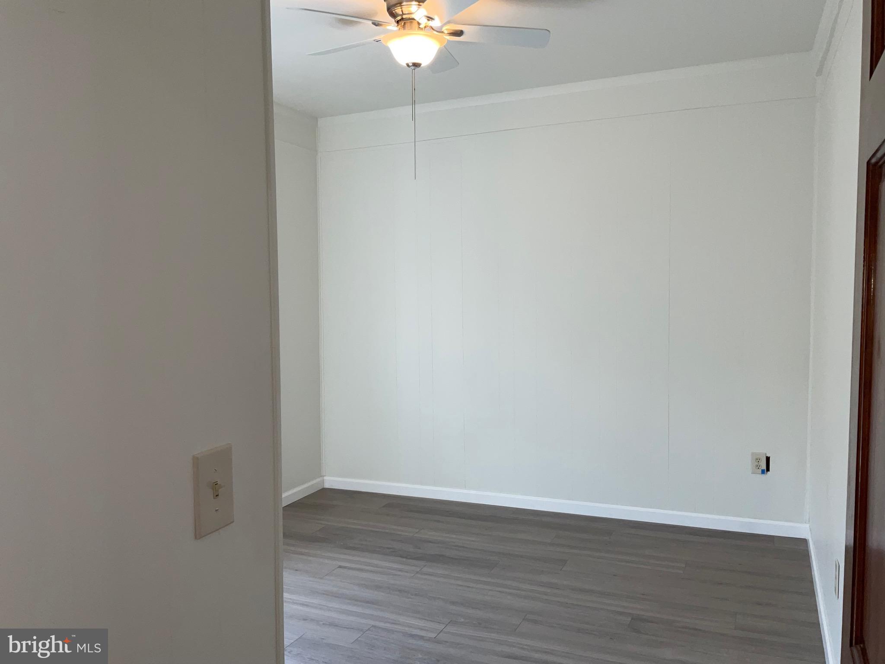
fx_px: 741
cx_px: 442
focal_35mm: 29
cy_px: 332
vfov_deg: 48.2
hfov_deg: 61.7
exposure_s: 1/120
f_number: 1.8
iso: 25
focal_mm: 3
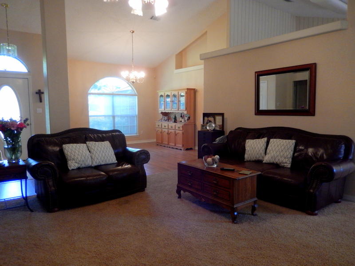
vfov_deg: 54.9
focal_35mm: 25
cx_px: 178
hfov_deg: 69.4
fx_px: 256
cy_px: 133
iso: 320
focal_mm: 4.5
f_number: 3.4
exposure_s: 1/30
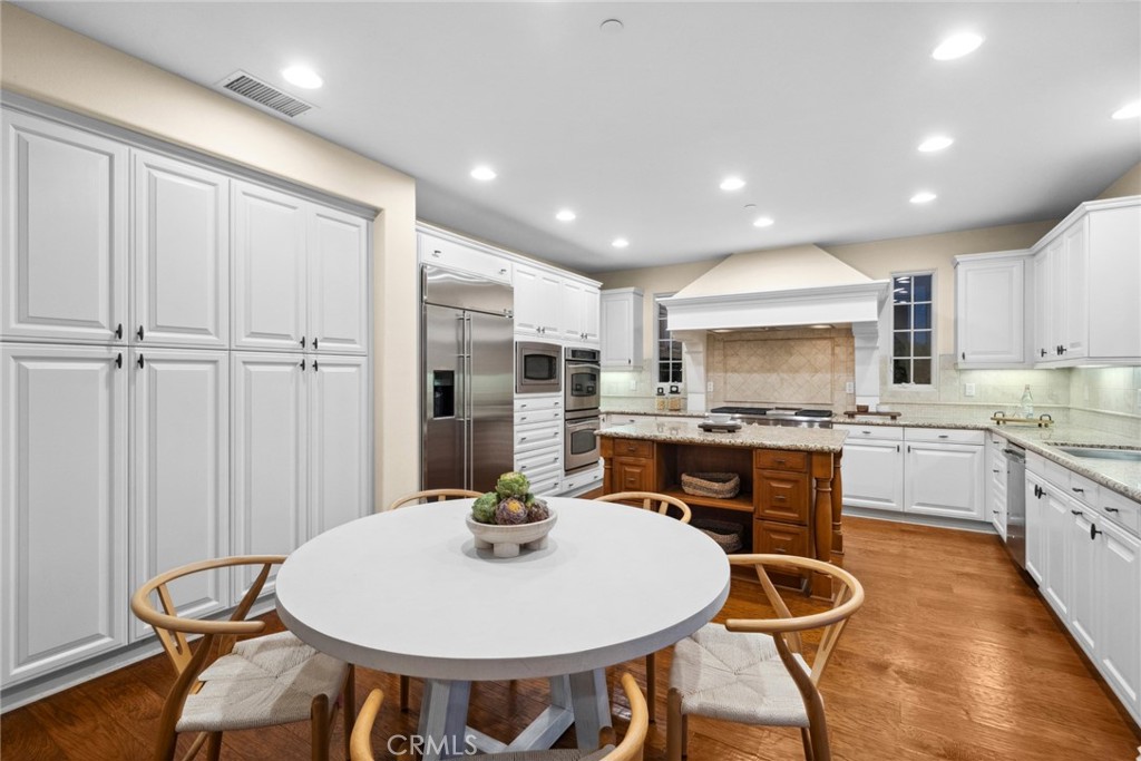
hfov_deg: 100.4
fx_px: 475
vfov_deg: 77.3
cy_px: 380
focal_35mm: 15
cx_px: 570
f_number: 8
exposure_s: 1/30
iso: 1600
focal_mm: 15
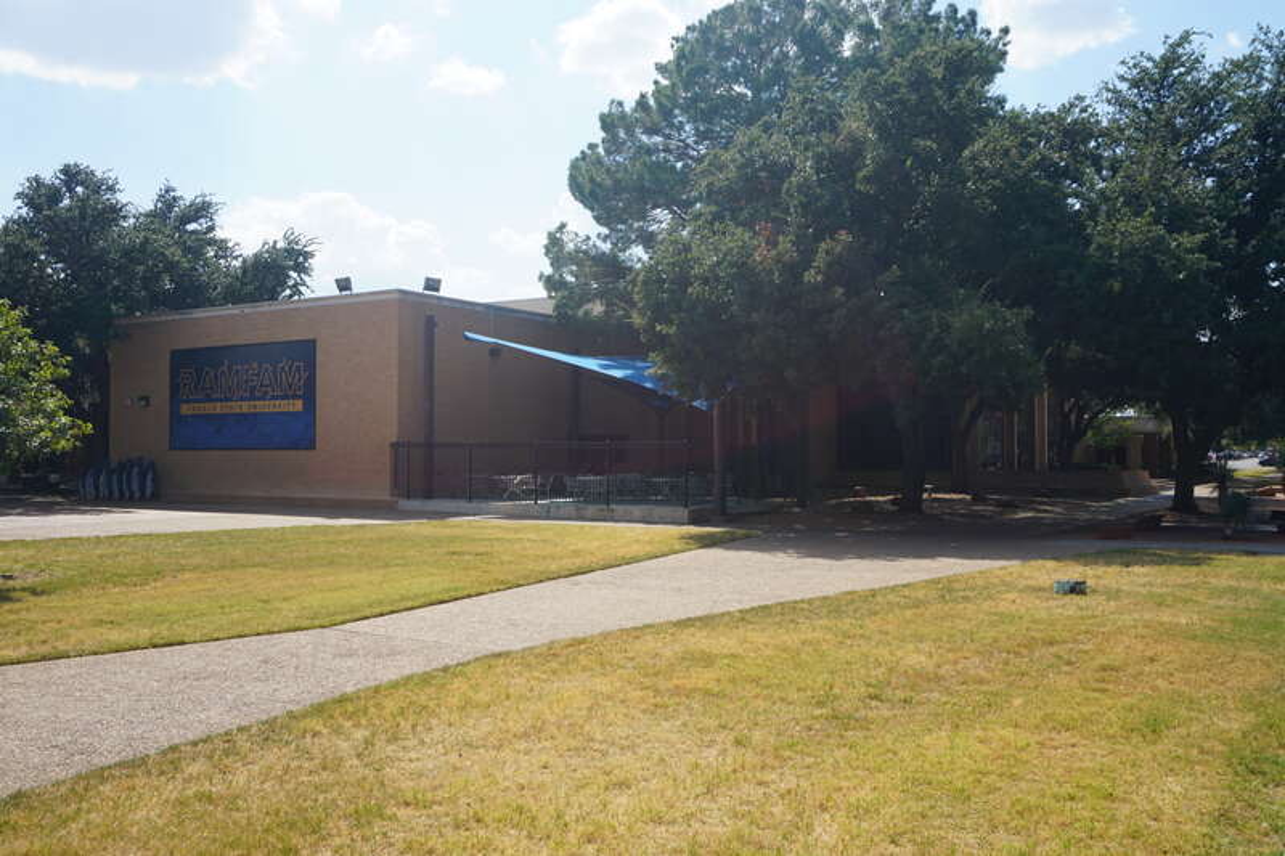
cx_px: 642
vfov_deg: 40.0
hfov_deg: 57.2
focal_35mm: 33
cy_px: 428
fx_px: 1178
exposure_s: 1/160
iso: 100
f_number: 11
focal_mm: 22
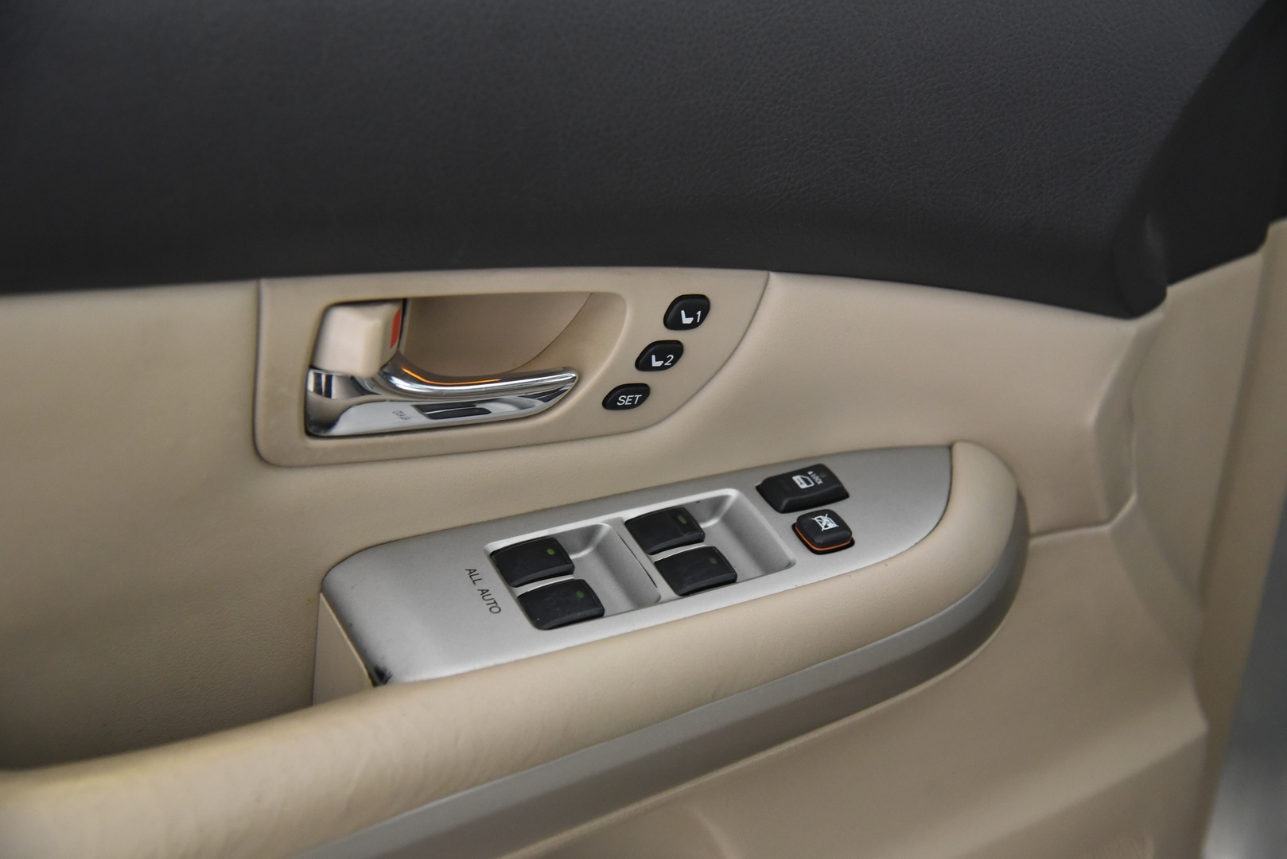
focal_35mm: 52
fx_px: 1860
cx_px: 644
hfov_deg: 38.2
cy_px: 430
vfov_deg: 26.0
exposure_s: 1/40
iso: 4000
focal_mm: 52
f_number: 4
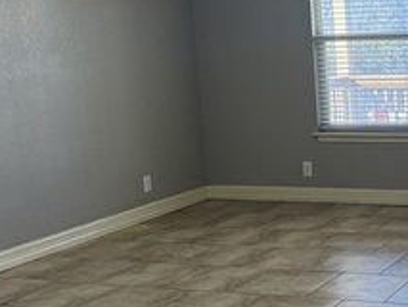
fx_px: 849
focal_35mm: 72
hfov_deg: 25.2
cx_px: 441
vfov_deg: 20.5
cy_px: 142
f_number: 1.78
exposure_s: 1/185
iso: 200
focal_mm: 6.76
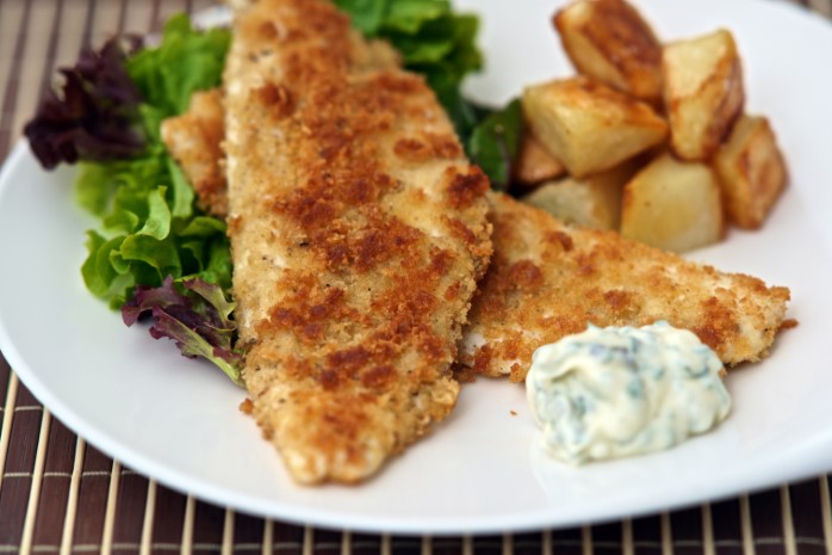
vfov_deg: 10.2
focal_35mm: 135
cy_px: 278
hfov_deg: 15.2
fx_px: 3119
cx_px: 416
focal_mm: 135
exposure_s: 1/160
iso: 200
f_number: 3.2
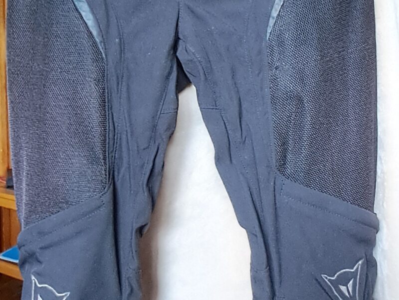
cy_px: 150
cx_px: 200
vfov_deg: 78.1
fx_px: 184
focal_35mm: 16
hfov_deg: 94.5
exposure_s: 1/24
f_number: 2.2
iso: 400
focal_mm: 1.64
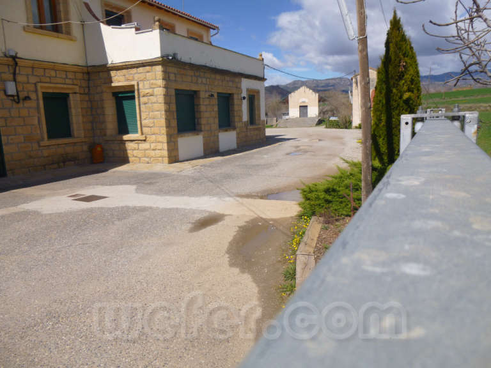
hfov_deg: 69.4
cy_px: 184
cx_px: 246
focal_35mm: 25
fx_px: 355
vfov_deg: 54.9
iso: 100
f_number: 9
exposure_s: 1/200
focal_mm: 4.5
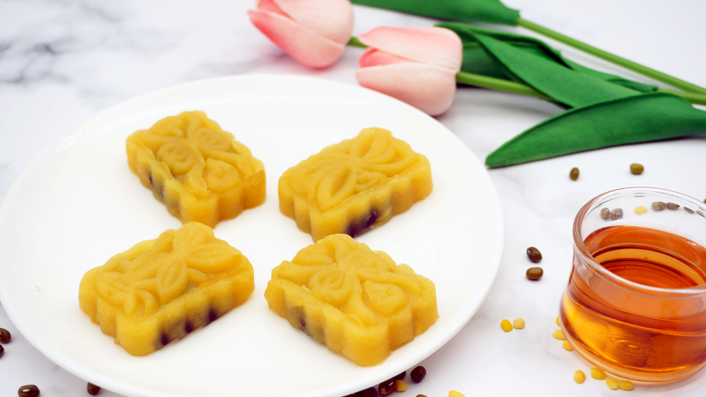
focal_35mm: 75
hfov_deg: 28.4
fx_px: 1395
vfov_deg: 16.2
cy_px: 178
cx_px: 351
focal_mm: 47
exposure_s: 1/100
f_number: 8
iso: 100
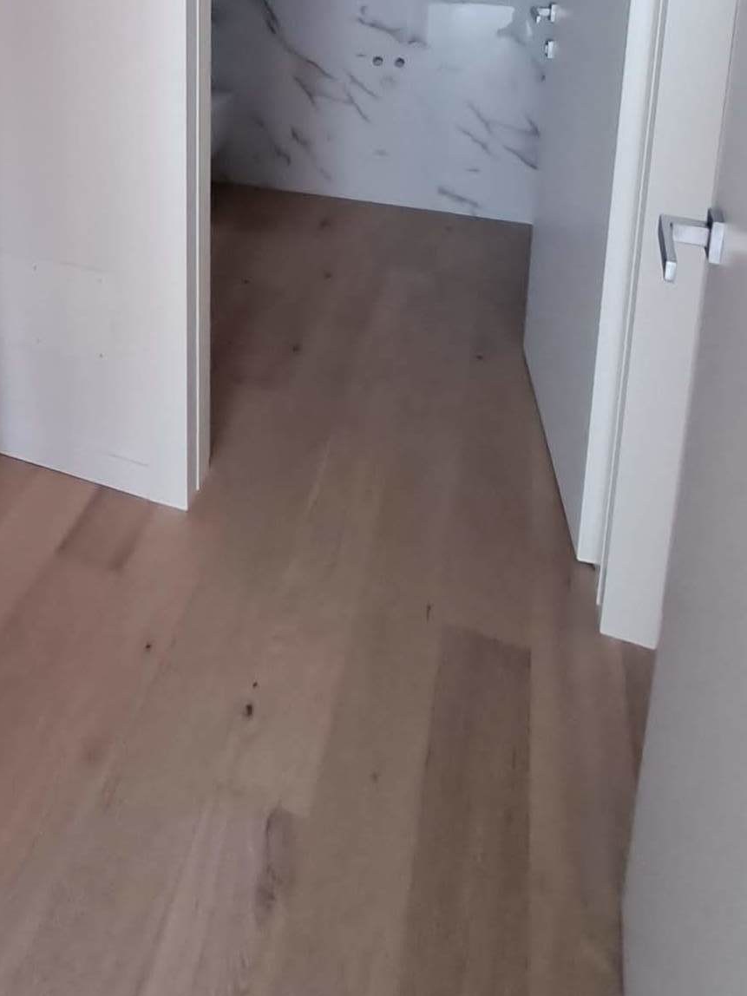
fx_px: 834
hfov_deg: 45.2
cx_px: 122
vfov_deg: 52.2
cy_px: 55
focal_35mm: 29
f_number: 2.2
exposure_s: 1/25
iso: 500
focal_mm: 1.13
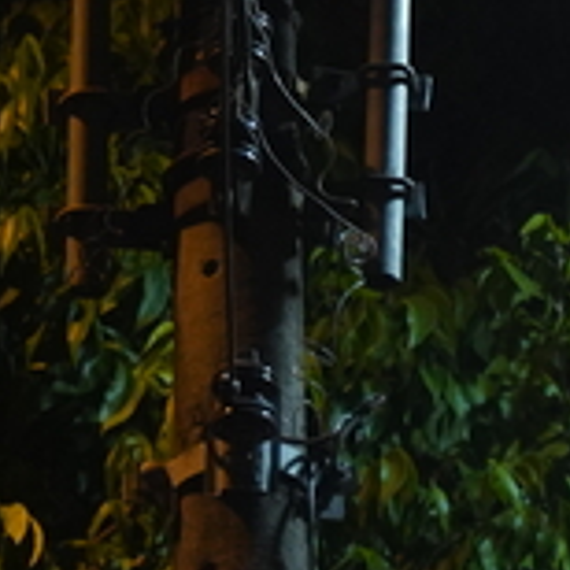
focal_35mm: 323
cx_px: 218
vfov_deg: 5.4
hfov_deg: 5.4
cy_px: -352
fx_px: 6017
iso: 2500
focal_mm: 61
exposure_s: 1/200
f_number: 2.8
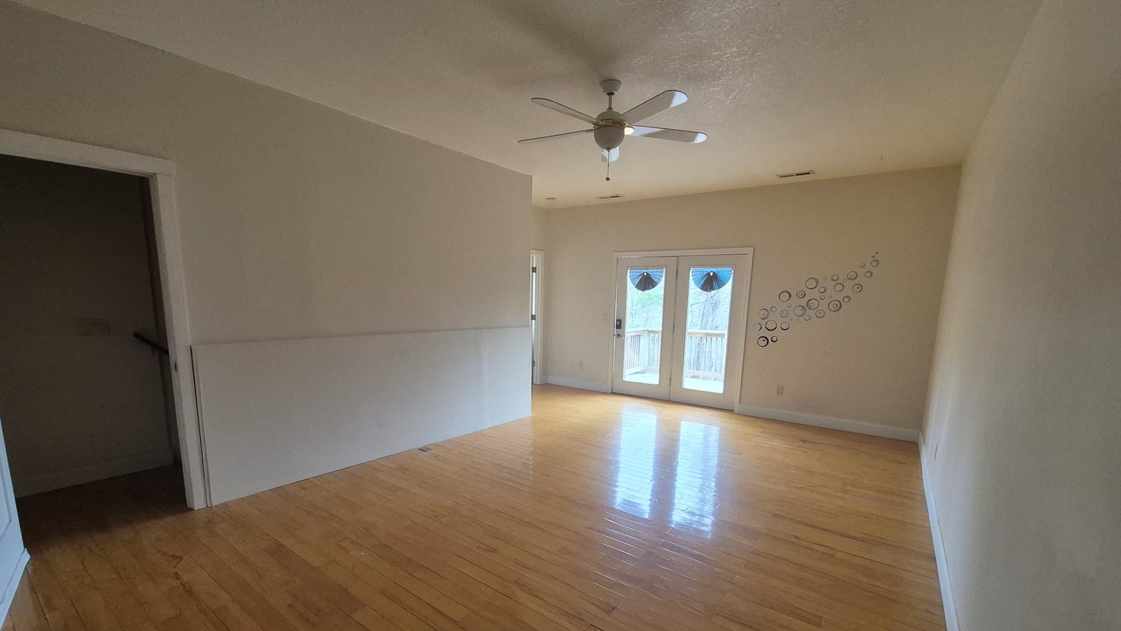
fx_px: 446
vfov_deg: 70.1
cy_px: 364
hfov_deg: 103.0
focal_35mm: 15
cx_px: 556
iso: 200
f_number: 2.2
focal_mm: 1.74
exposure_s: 1/60
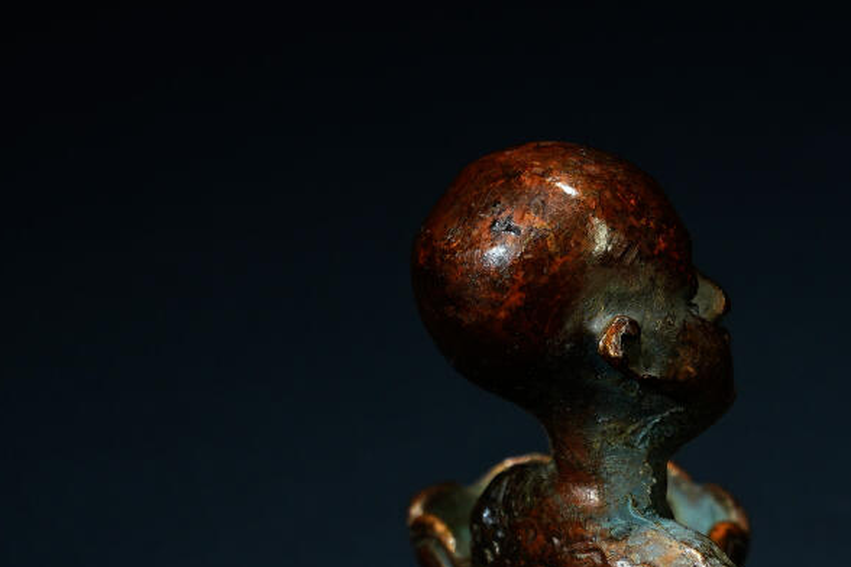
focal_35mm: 324
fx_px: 7658
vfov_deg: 4.2
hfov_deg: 6.3
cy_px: 673
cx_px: 786
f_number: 18
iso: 100
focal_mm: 91
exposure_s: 1/160
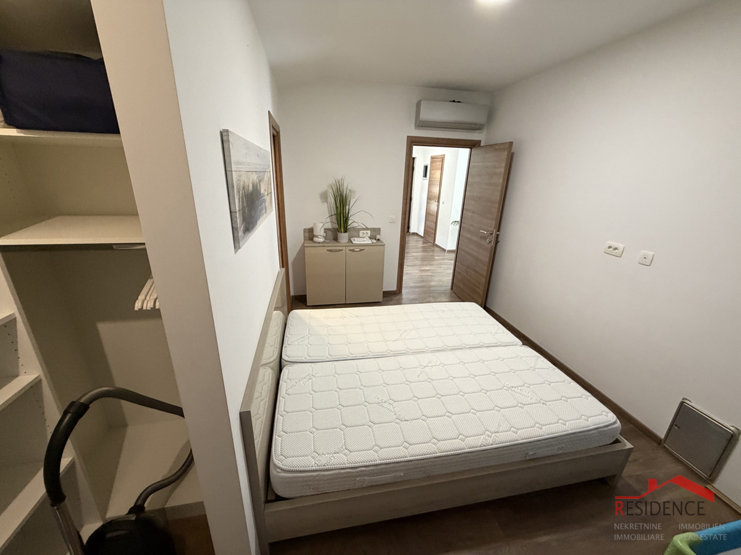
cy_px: 278
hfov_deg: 102.1
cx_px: 370
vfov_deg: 85.7
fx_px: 300
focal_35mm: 14
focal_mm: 2.22
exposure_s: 1/50
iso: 320
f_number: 2.2
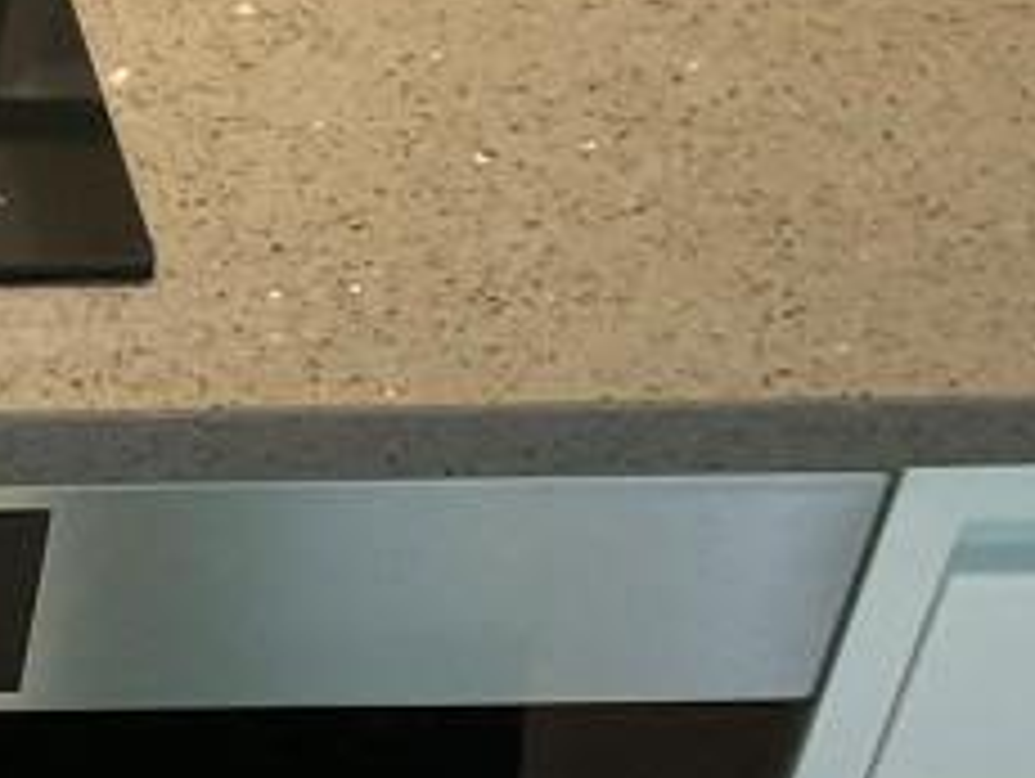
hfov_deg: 14.1
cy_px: 872
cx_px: -598
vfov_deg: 11.3
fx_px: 3861
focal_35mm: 129
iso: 320
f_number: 1.8
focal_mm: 3
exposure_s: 1/40
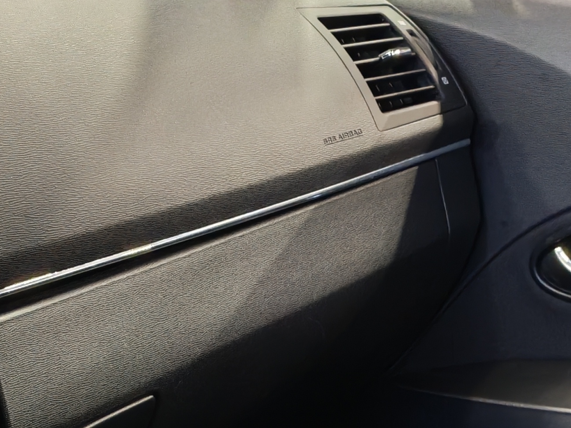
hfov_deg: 20.6
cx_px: 232
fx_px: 1567
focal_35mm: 95
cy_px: 614
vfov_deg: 14.6
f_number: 1.9
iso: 1250
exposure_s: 1/50
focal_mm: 6.12
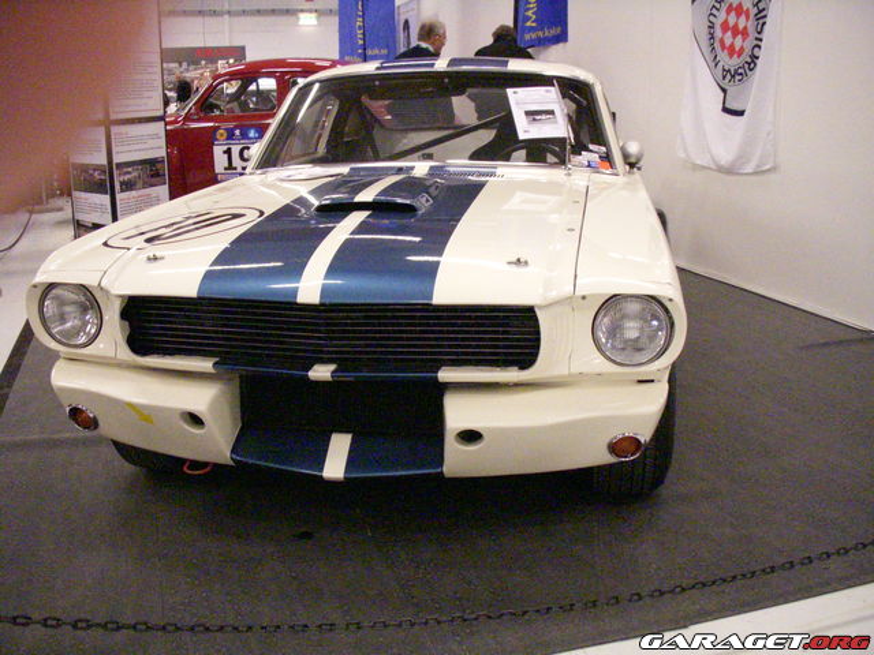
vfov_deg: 37.7
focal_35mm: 38
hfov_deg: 49.0
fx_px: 959
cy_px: 328
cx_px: 437
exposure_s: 1/125
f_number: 3.3
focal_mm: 6.3
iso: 1600
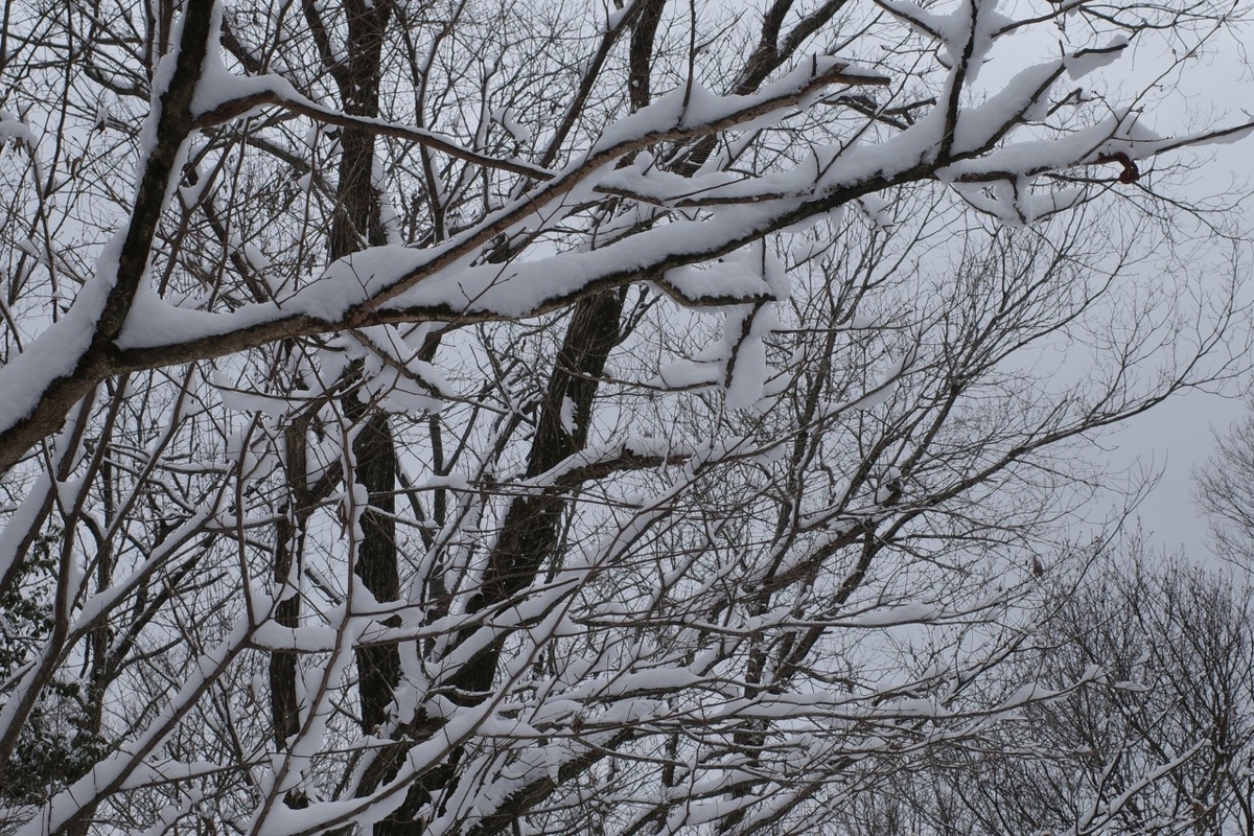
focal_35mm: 50
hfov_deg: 39.6
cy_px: 418
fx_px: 1742
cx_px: 627
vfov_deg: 27.0
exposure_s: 1/800
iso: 200
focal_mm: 18.3
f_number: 5.6
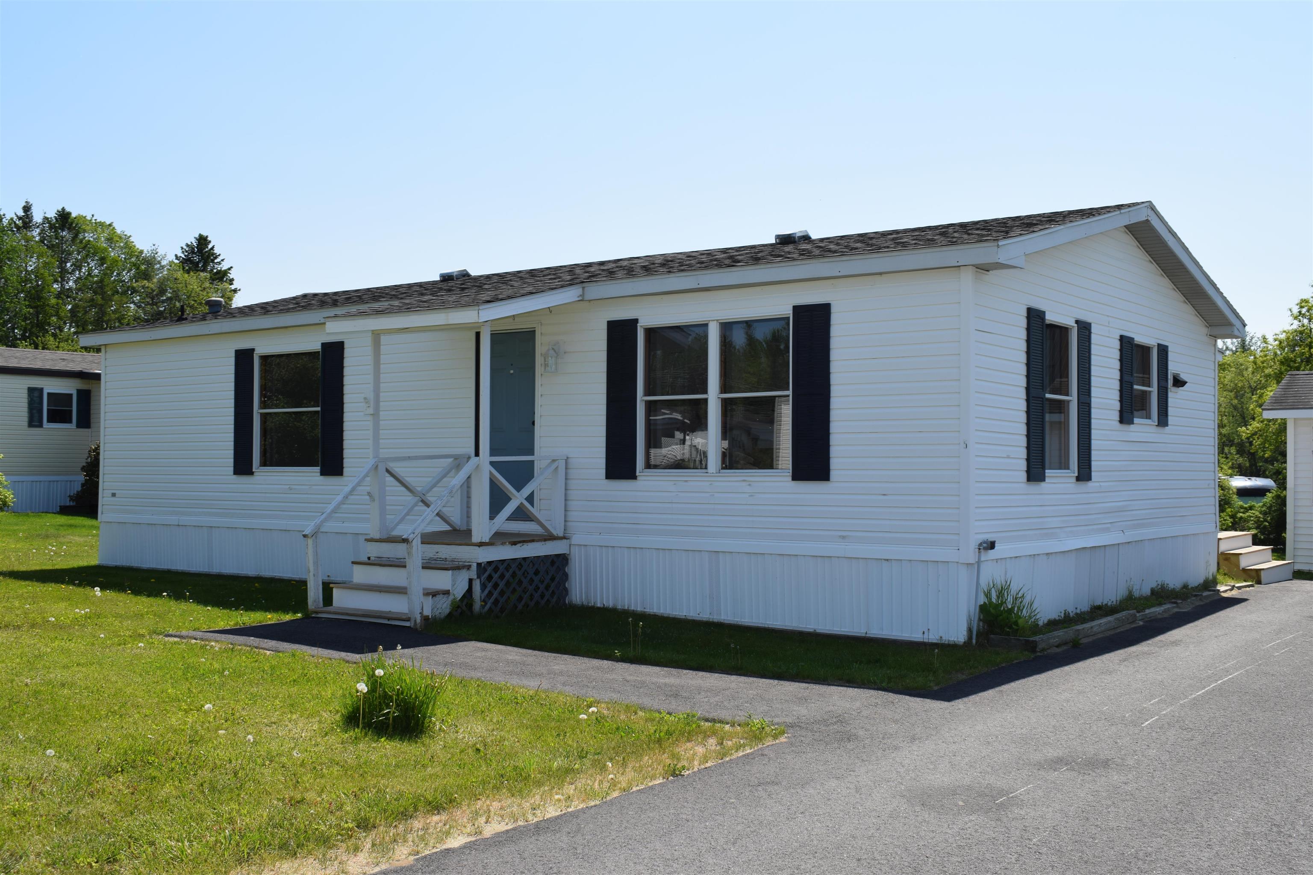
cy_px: 438
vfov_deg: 35.5
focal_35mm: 38
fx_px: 1368
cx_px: 656
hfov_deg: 51.3
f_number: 10
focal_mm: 25
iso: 100
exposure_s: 1/200
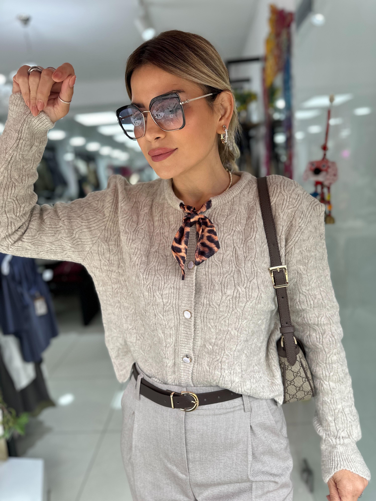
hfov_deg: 56.8
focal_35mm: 24
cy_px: 250
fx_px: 348
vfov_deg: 71.6
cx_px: 188
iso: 64
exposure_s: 1/201
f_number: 1.78
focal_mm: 6.86
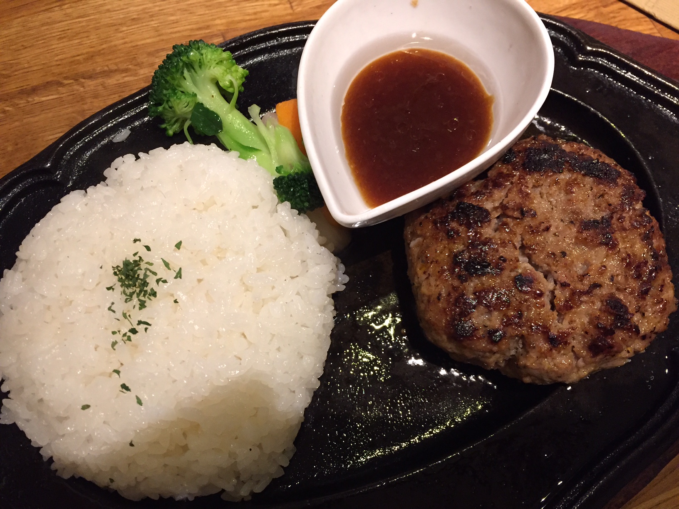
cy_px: 254
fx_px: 569
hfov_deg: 61.7
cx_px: 340
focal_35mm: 29
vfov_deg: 48.2
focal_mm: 4.15
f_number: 2.2
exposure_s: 1/33
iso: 250
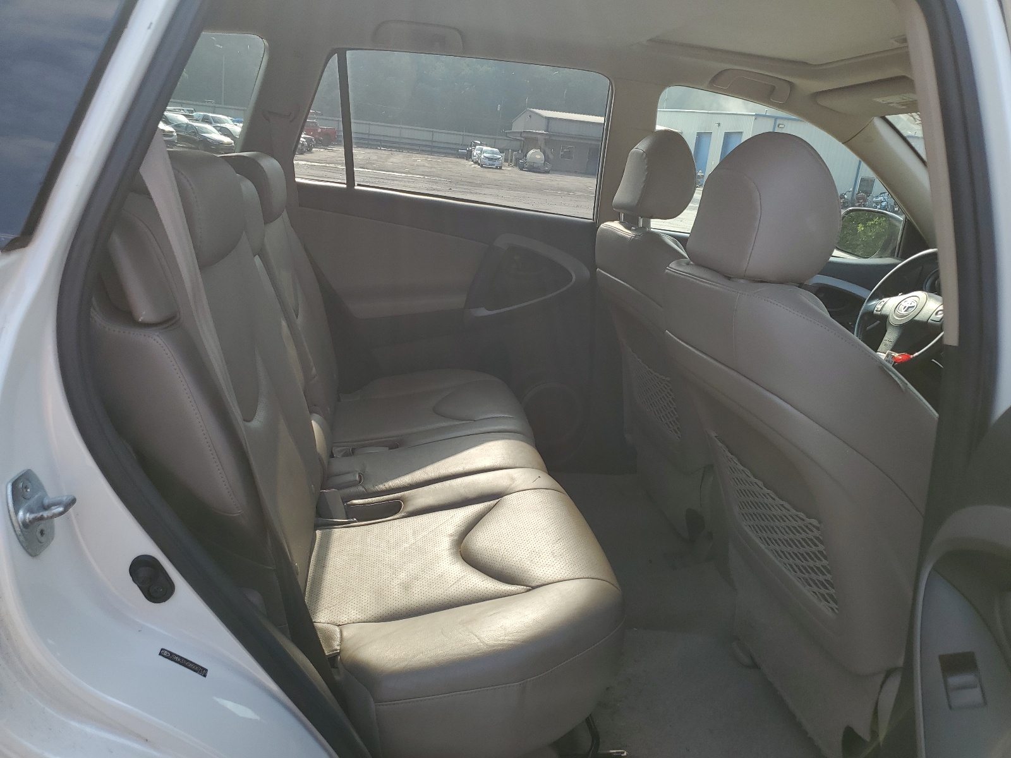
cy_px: 379
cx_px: 506
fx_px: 759
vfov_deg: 53.1
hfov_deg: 67.3
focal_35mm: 26
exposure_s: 1/909
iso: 50
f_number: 1.5
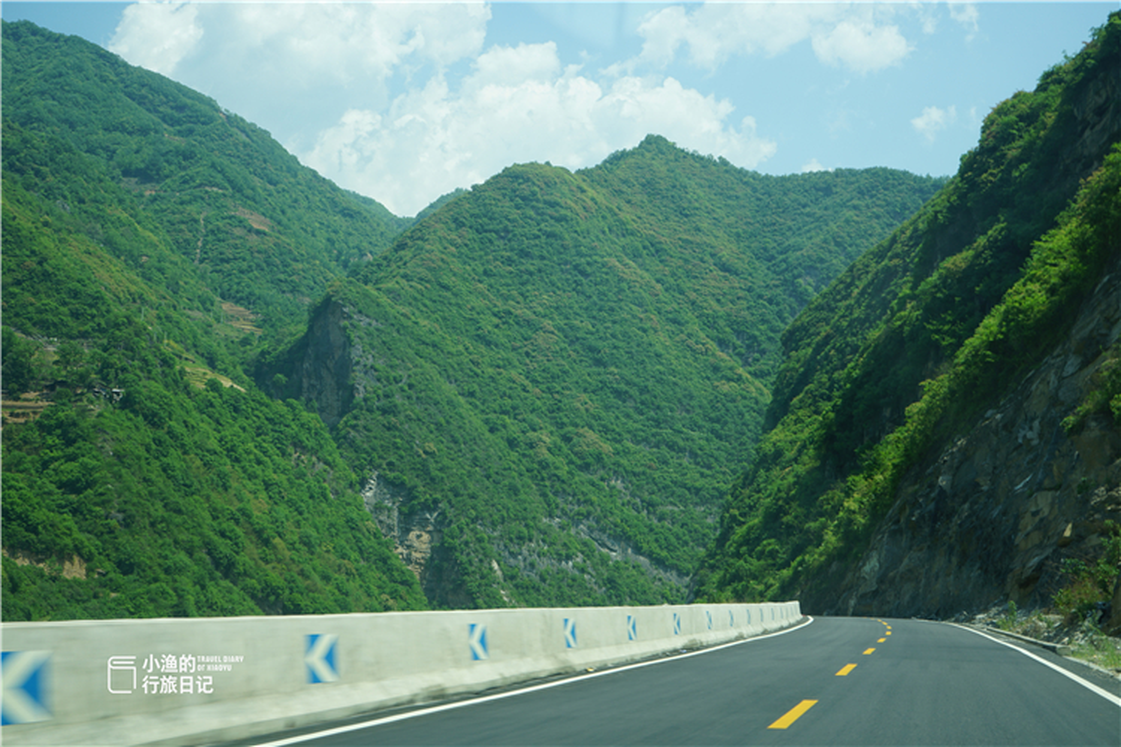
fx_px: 1495
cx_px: 560
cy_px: 374
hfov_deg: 41.1
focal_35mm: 48
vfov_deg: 28.1
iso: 100
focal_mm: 48
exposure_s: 1/80
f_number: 13
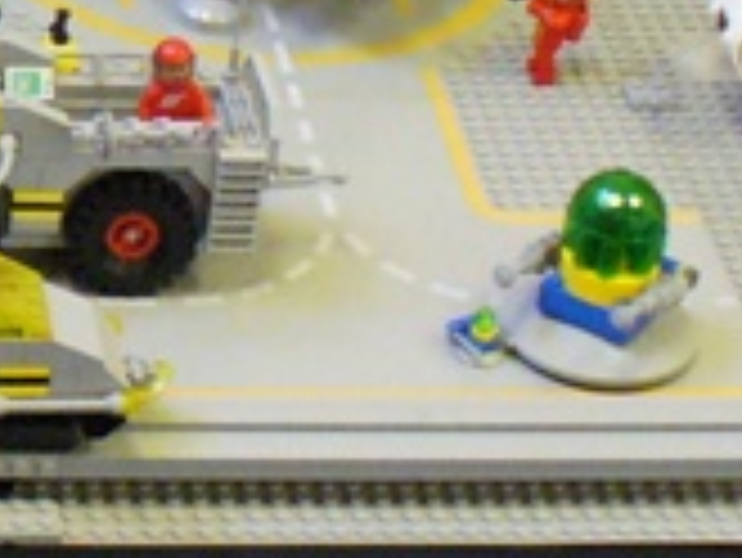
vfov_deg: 8.3
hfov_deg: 10.5
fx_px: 3840
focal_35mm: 179
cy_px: 108
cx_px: -472
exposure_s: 1/40
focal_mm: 6.1
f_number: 2.8
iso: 400
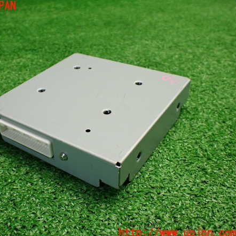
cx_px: 79
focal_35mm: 36
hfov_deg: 45.4
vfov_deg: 46.0
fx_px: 278
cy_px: 120
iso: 500
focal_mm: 5.4
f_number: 2.3
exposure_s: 1/125
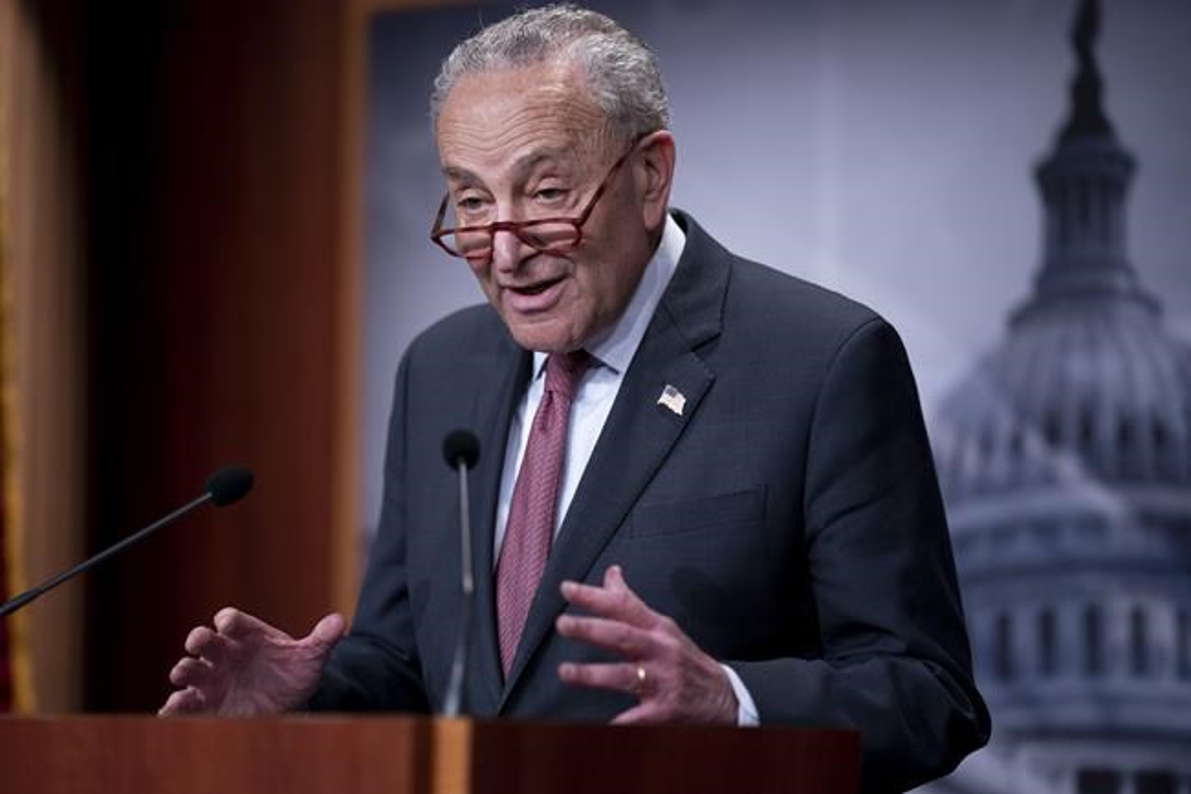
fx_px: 4465
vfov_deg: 10.2
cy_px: 397
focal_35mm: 135
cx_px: 596
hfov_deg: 15.2
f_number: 1.8
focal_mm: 135
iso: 1600
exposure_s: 1/1000
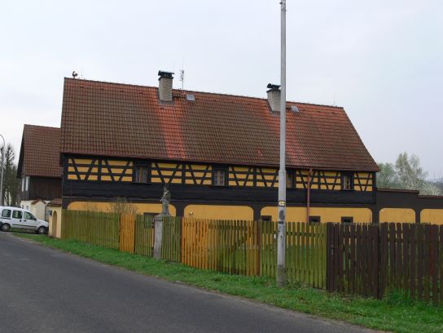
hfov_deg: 52.6
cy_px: 166
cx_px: 222
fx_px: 448
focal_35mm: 35
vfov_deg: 40.7
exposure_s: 1/125
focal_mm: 7.4
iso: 100
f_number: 5.6
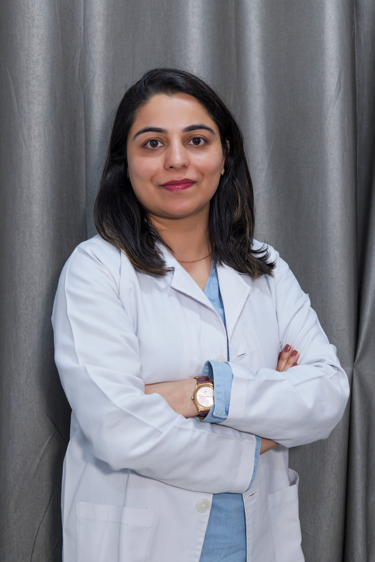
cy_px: 281
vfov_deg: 41.1
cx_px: 188
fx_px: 750
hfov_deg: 28.1
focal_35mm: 48
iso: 2000
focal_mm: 48
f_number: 5.2
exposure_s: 1/160
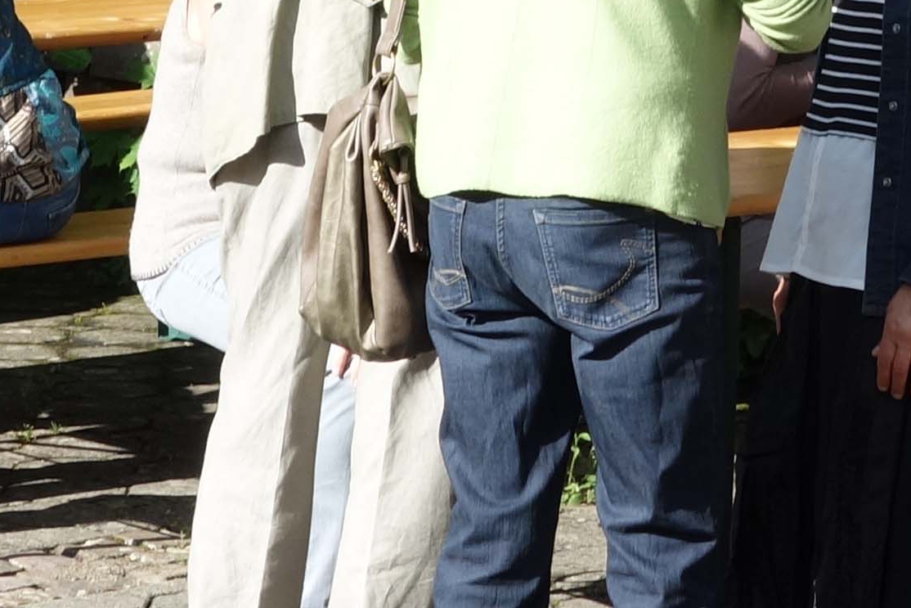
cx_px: 868
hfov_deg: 9.1
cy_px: -177
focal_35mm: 226
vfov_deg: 6.0
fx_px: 5719
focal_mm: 16.99
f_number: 5.6
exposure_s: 1/250
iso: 160
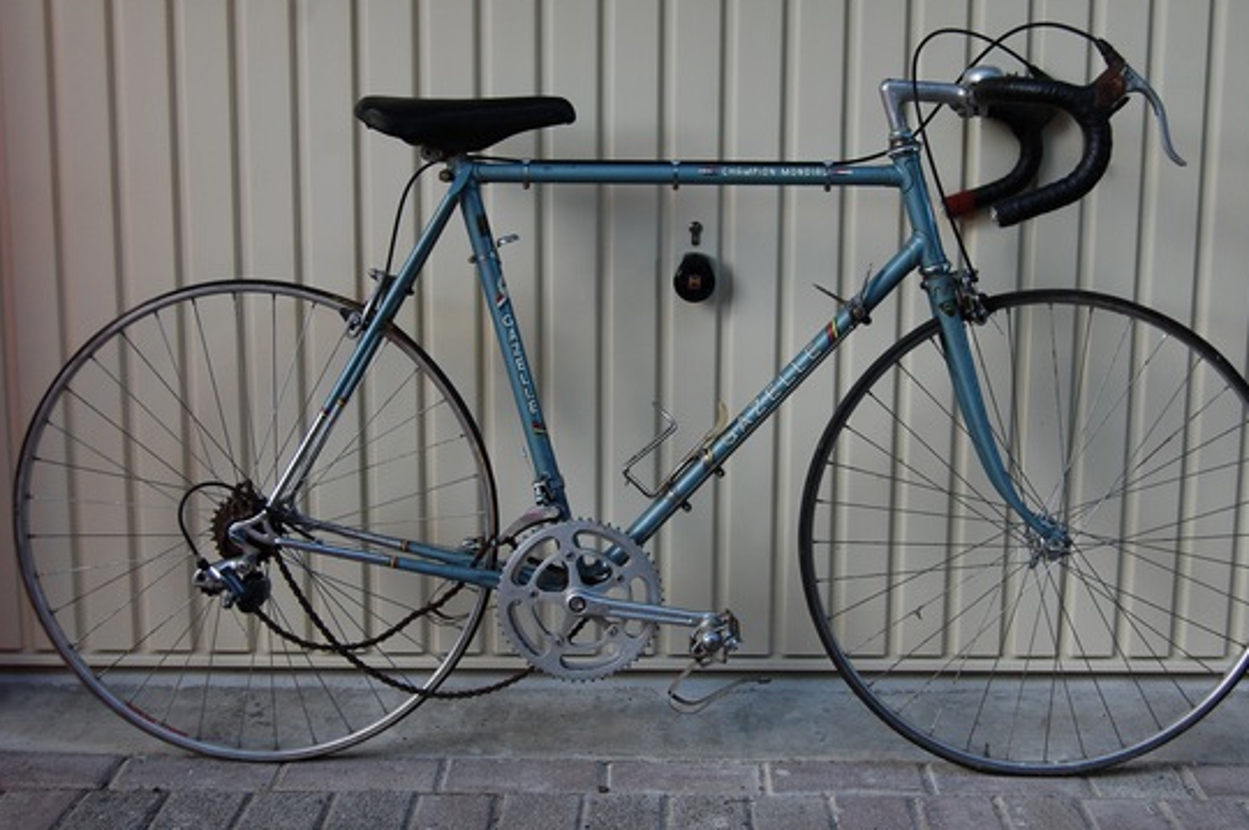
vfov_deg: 26.9
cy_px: 408
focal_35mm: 50
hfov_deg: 39.6
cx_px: 680
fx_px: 1733
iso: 320
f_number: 5.6
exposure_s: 1/125
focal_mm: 30
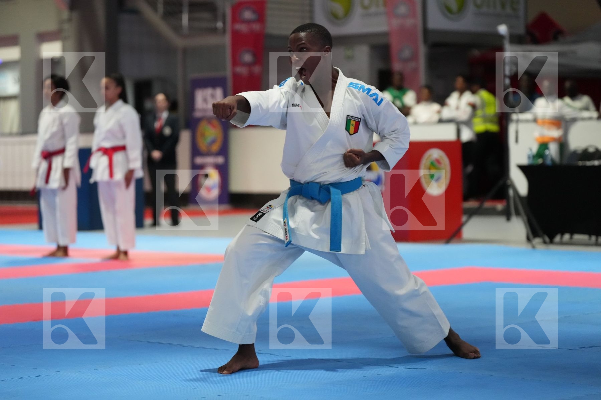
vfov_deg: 13.0
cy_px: 200
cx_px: 300
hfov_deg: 19.5
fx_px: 1753
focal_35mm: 105
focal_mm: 105
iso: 6400
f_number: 2.8
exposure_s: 1/500
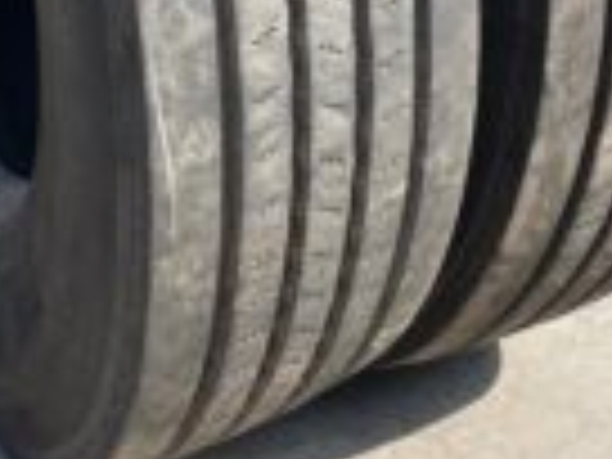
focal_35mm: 82
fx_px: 1450
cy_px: -124
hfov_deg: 23.8
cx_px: 356
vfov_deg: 17.0
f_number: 1.6
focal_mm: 4.2
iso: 32
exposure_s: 1/1531
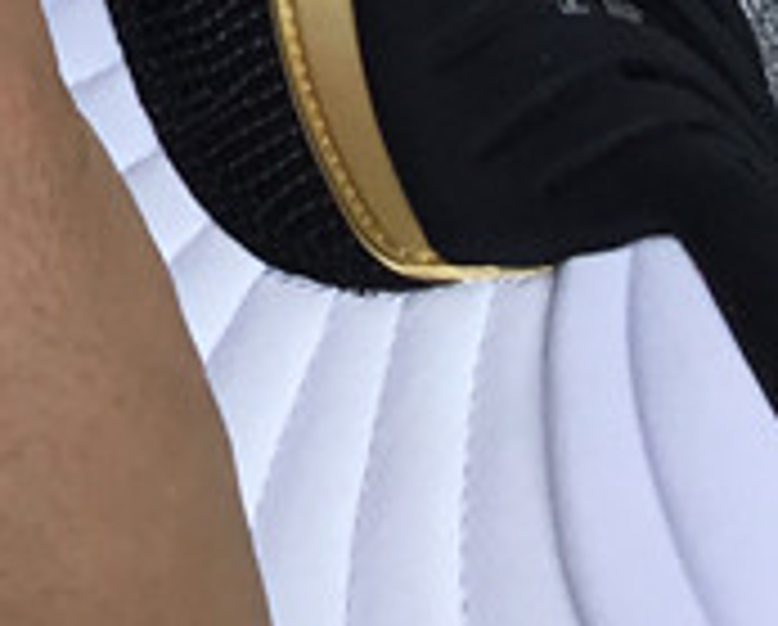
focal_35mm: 157
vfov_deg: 9.1
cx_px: -679
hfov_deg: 11.3
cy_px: -768
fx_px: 3621
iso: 25
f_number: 2.4
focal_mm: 3.3
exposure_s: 1/332
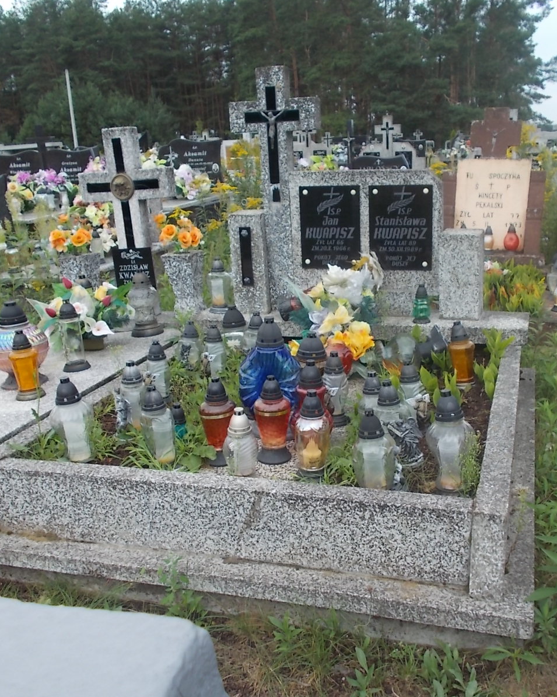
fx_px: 701
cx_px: 313
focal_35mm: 34
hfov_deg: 43.3
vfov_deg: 52.8
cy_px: 347
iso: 80
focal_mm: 4.6
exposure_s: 1/400
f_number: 3.2
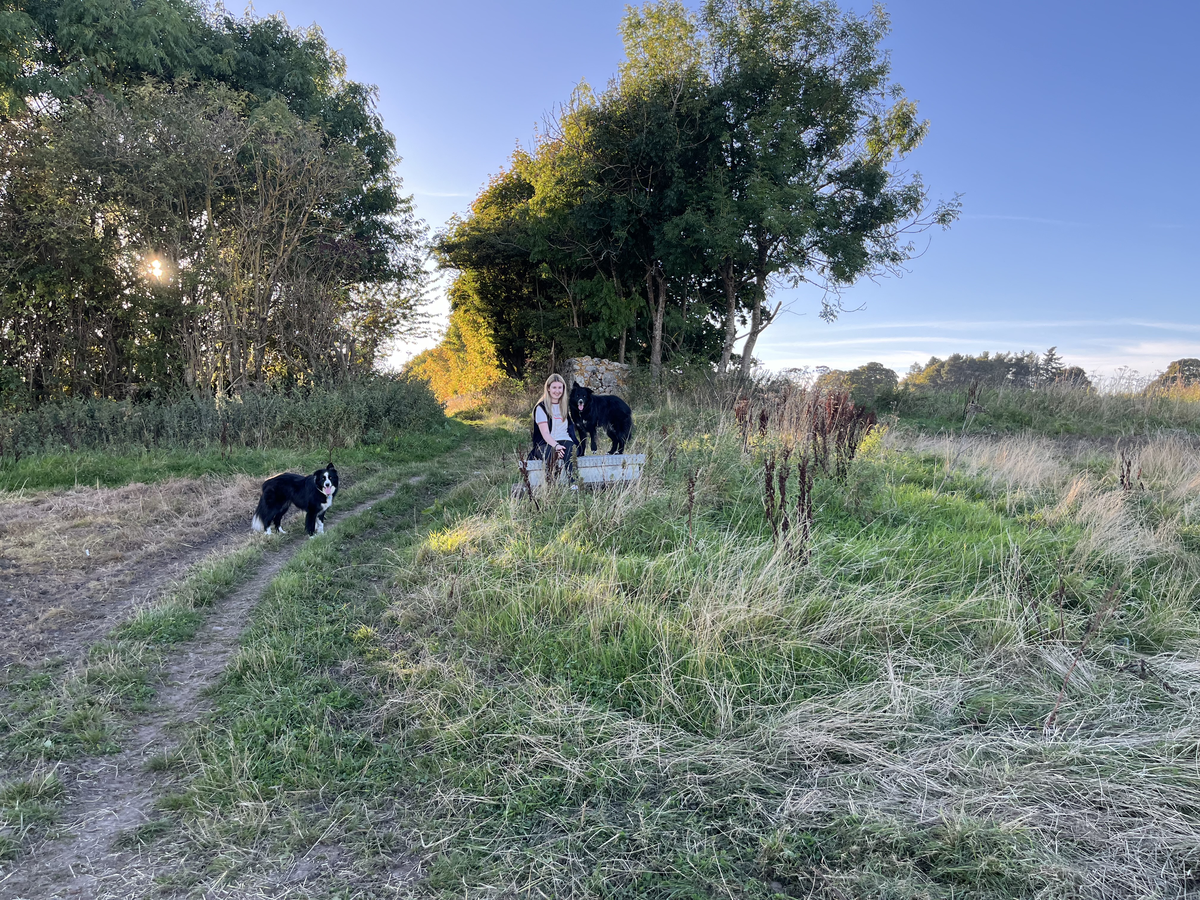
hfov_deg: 67.3
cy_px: 450
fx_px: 901
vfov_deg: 53.1
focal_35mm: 26
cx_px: 600
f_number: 1.6
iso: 50
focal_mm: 5.1
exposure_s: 1/454
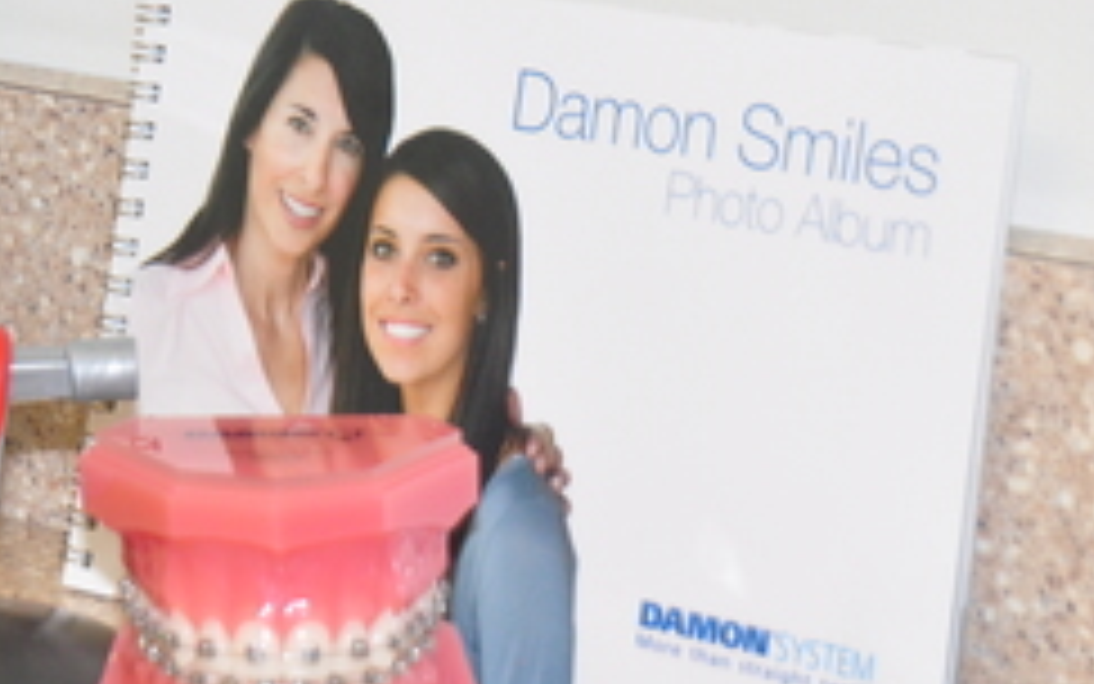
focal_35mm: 179
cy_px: -173
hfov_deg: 11.6
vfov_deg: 7.3
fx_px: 5338
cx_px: 128
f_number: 5.6
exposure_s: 1/60
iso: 640
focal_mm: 46
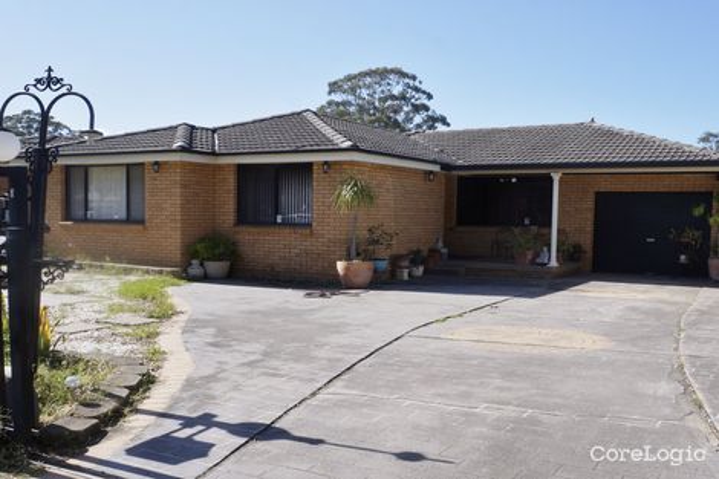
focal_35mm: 27
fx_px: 539
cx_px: 360
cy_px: 240
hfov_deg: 67.4
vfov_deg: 47.9
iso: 100
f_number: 11
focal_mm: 18
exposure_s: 1/160
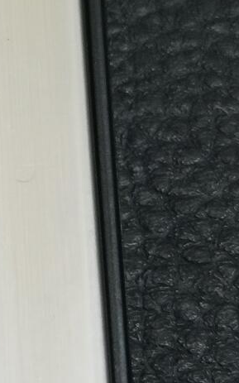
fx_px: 2065
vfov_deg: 10.6
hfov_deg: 6.4
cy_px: 155
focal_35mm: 198
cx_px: -286
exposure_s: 1/100
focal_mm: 6.67
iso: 100
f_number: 1.9
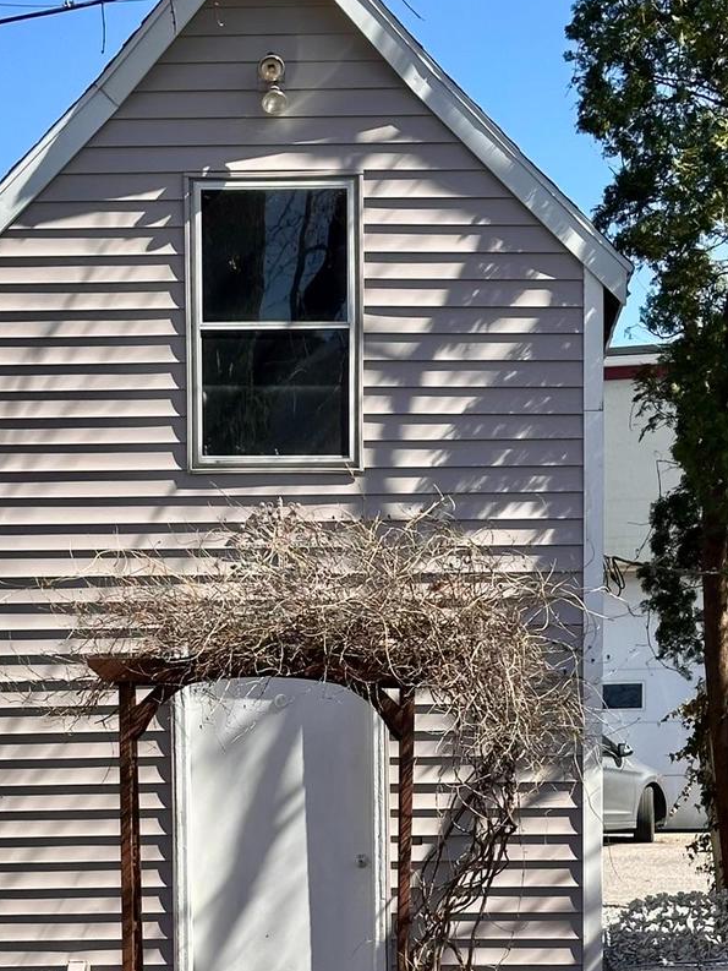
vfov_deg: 20.9
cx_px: 324
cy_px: 705
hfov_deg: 15.9
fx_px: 2607
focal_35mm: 93
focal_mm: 6.86
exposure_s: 1/2304
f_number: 1.78
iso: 64
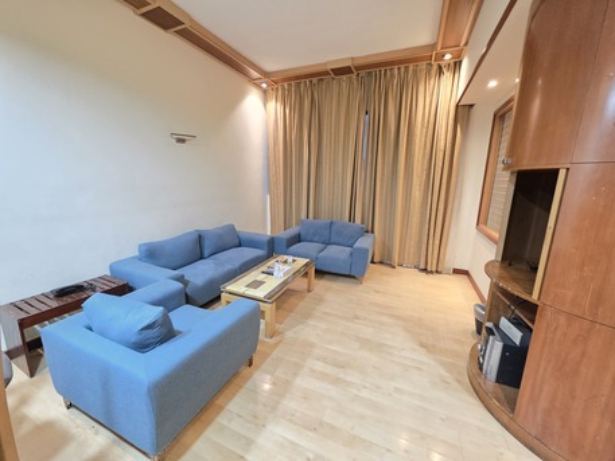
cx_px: 308
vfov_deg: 89.9
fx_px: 231
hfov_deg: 106.2
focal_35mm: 13
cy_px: 230
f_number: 1.9
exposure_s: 1/50
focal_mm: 2.2
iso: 1000
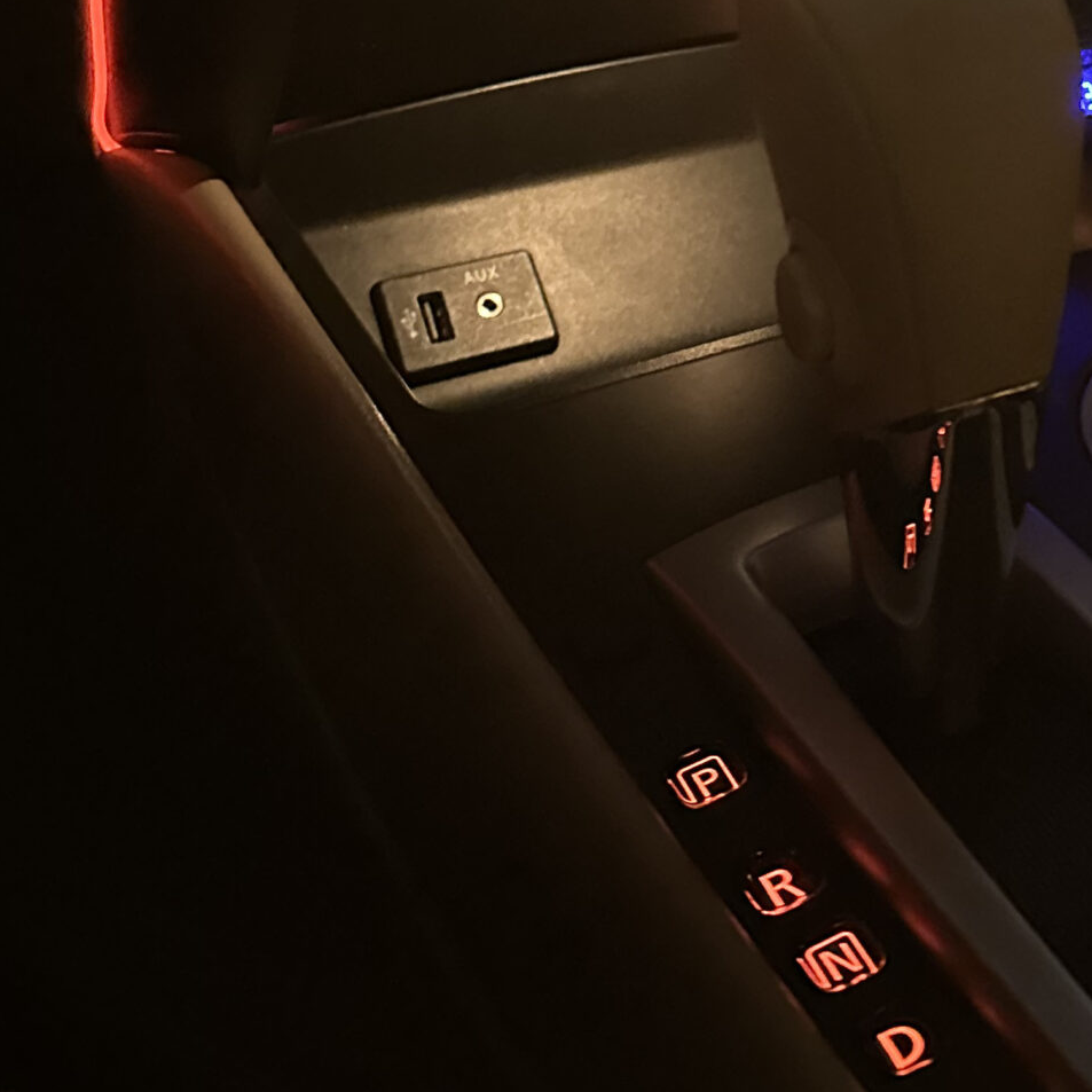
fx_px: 2034
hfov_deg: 29.5
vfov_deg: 27.8
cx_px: 849
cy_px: -70
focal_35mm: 57
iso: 10000
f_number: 1.78
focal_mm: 6.86
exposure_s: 1/17
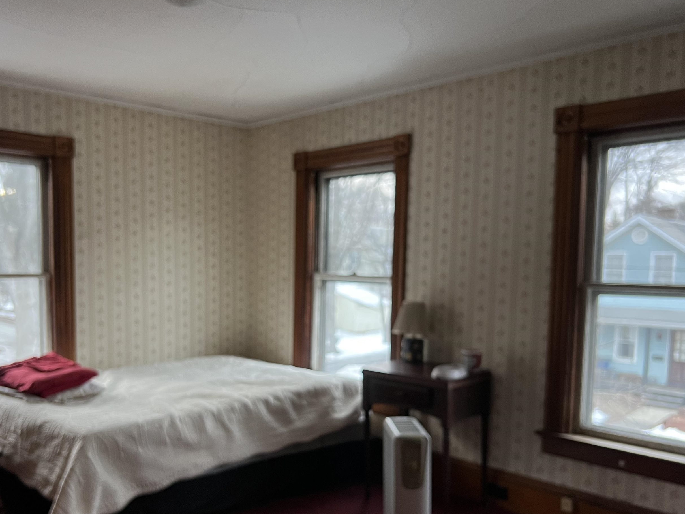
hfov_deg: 55.2
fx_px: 653
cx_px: 303
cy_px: 314
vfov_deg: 42.7
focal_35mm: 33
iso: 250
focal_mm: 5.7
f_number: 1.5
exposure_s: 1/60
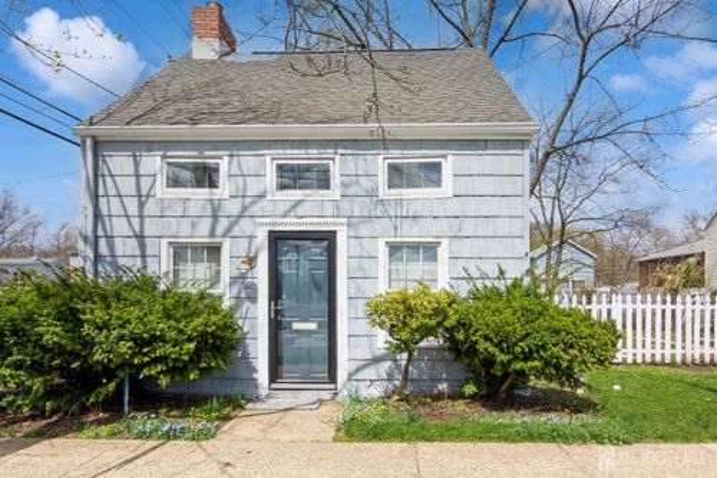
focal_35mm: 21
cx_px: 358
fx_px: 418
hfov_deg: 81.2
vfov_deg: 59.5
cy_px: 239
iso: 100
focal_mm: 14
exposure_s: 1/320
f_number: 8
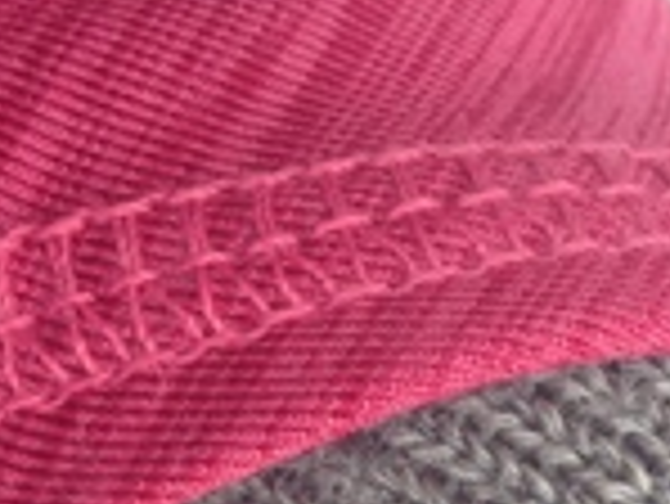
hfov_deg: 13.8
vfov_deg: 10.0
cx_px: 540
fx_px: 2751
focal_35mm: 142
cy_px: 868
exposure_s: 1/178
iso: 50
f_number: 2.4
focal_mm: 4.12
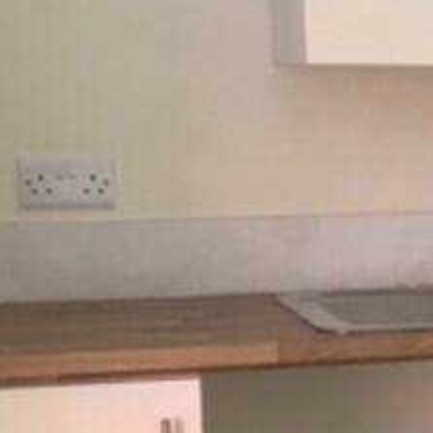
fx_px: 1684
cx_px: 688
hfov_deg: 13.6
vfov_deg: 14.5
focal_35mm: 119
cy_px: 390
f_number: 2.2
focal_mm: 4.15
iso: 80
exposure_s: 1/33
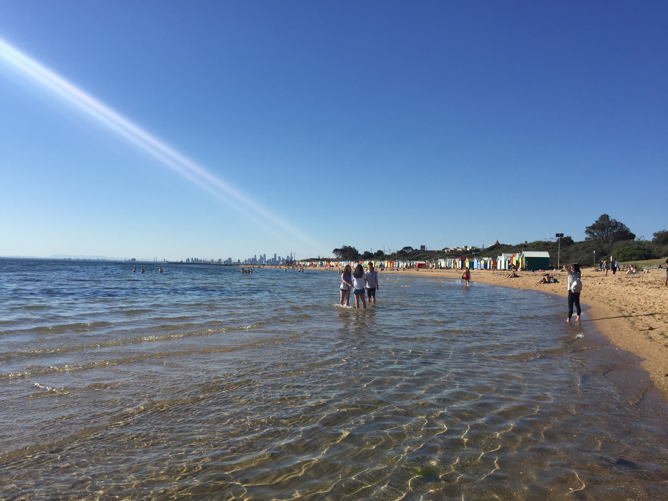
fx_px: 560
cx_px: 334
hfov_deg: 61.7
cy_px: 250
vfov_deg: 48.2
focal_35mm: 29
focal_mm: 4.15
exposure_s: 1/3300
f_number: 2.2
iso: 32
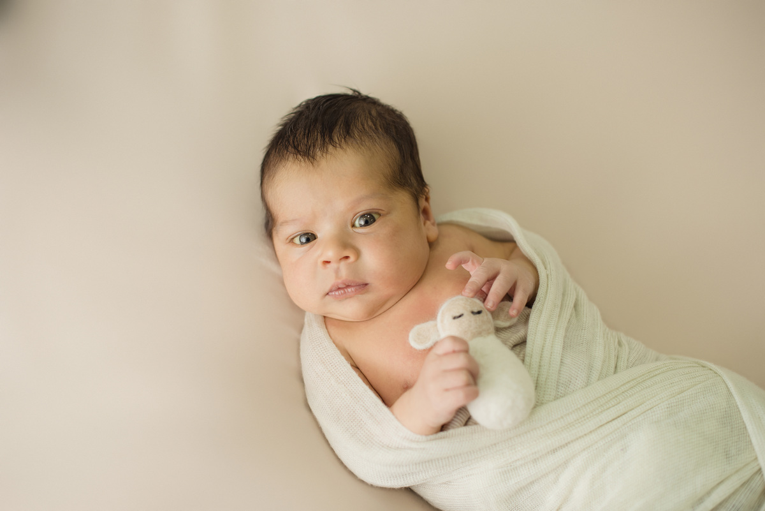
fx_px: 1063
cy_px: 256
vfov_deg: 27.0
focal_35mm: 50
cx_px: 382
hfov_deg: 39.6
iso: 500
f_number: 2.5
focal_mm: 50
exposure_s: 1/200
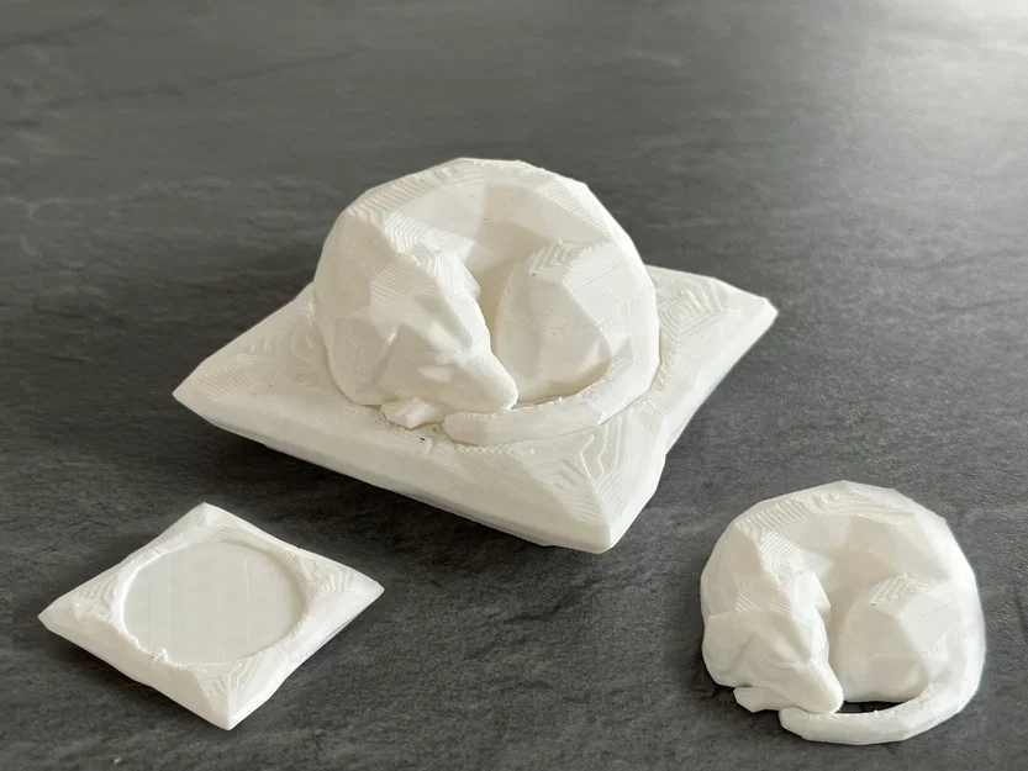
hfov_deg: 39.7
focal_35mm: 48
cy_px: 386
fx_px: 1426
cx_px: 514
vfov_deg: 30.3
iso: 320
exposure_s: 1/40
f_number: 1.78
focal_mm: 6.86
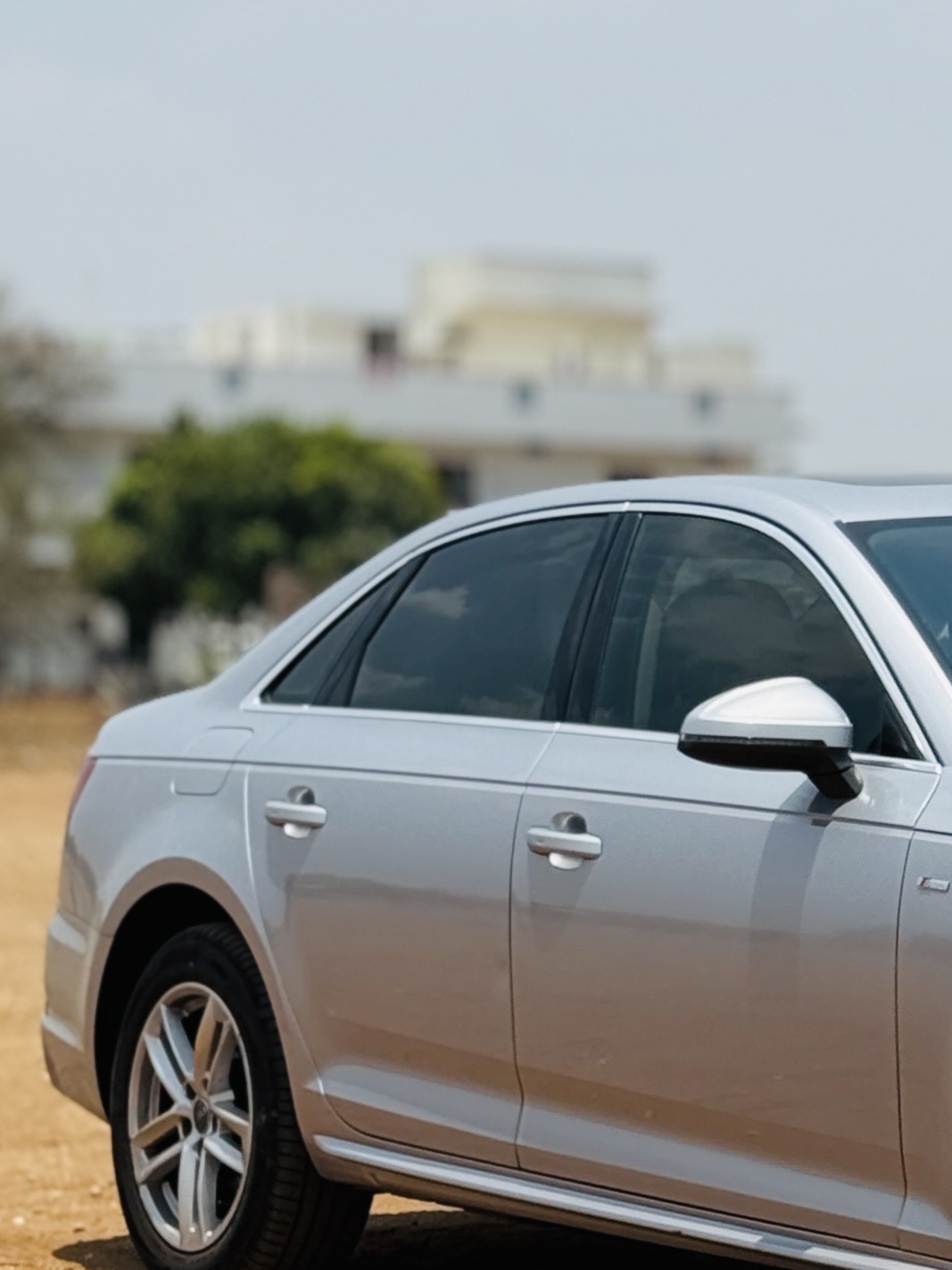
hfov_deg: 10.7
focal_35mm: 136
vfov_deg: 14.5
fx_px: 4988
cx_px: 1169
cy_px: 367
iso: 100
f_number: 1.78
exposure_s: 1/7143
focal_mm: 6.76
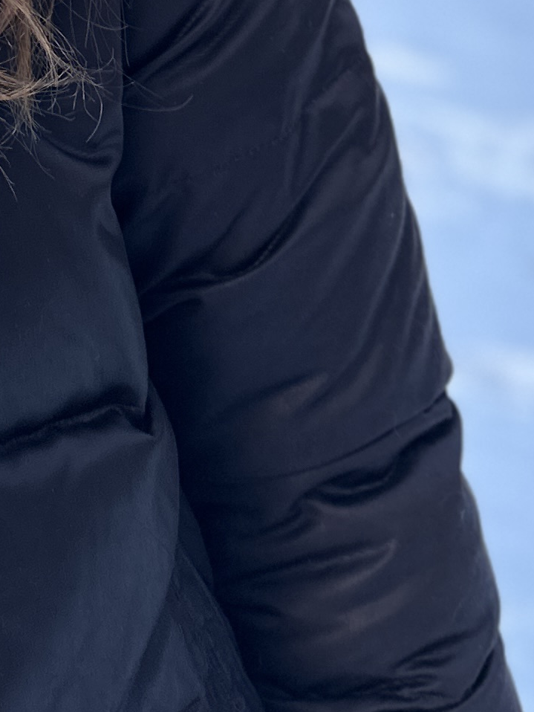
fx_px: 2076
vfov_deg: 17.6
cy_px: -337
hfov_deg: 13.8
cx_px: -251
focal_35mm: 101
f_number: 1.78
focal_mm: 6.86
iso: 80
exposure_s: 1/555
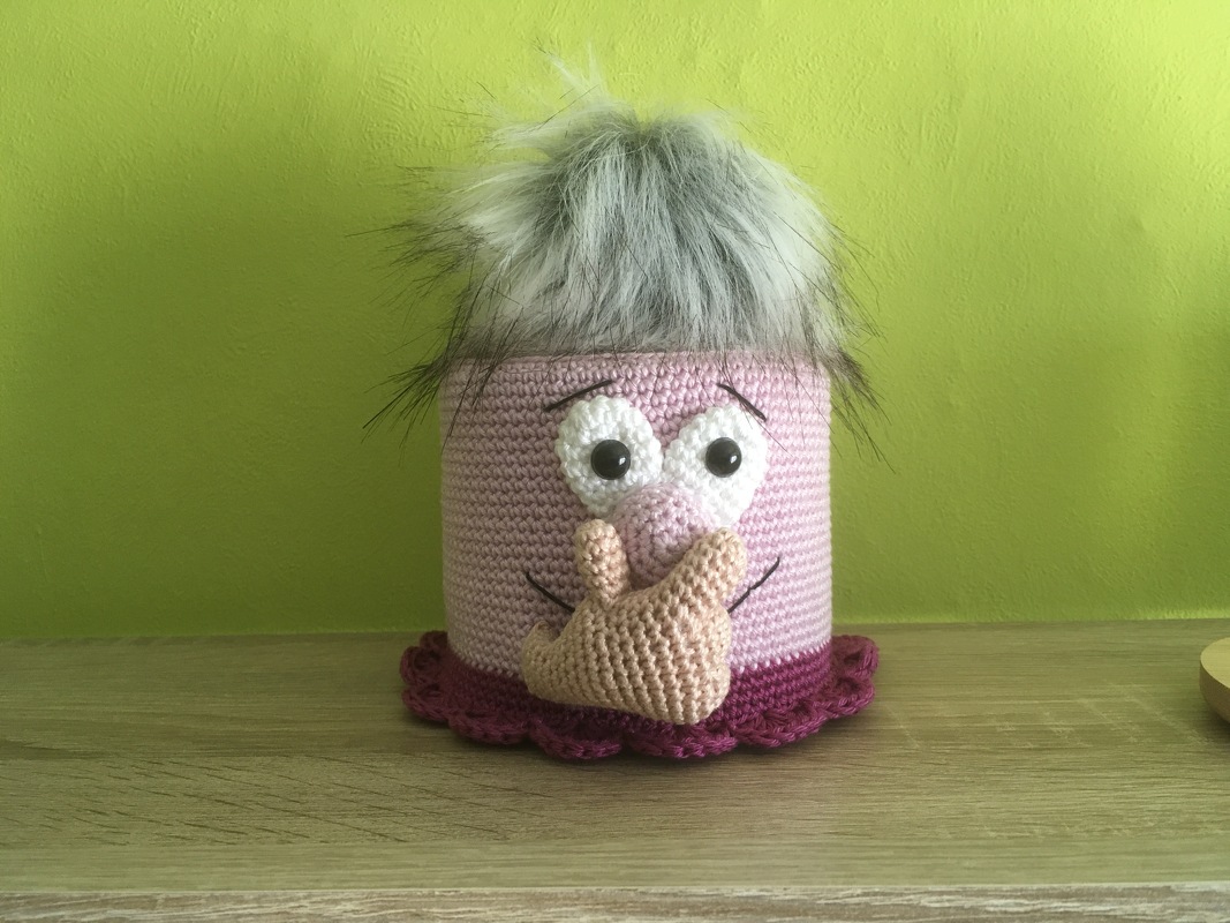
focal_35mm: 29
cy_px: 462
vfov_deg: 48.2
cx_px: 615
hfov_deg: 61.7
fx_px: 1030
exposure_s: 1/33
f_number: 2.2
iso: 125
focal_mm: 4.15
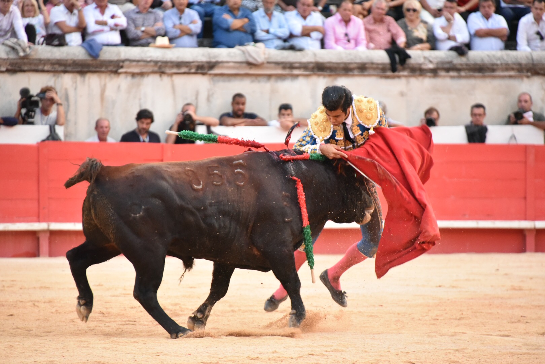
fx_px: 3784
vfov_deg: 5.5
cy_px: 182
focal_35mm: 250
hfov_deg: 8.2
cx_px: 272
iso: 9000
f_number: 5.6
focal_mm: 250
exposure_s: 1/640
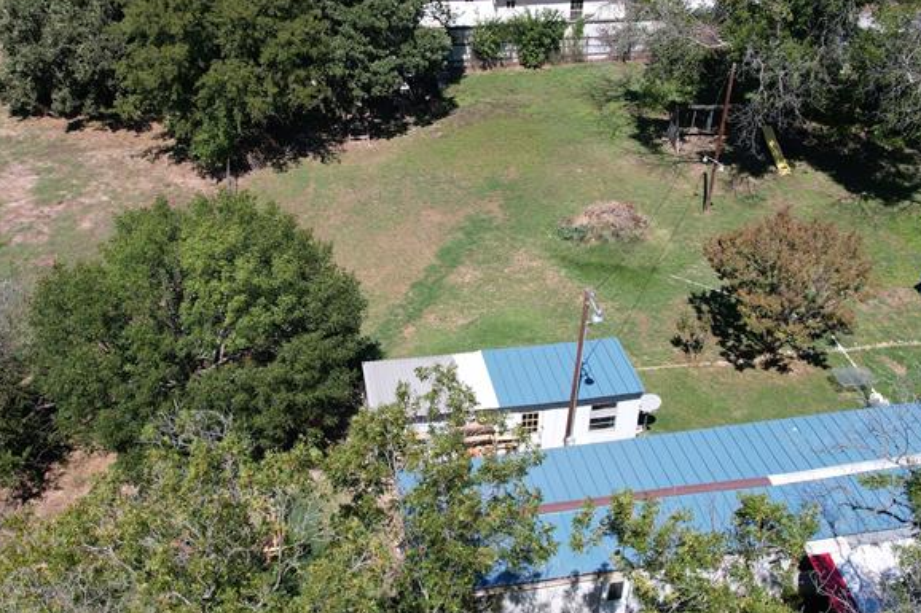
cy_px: 274
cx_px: 430
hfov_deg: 49.5
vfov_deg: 34.2
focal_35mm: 39
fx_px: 997
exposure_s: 1/1600
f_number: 2.8
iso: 100
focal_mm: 8.38
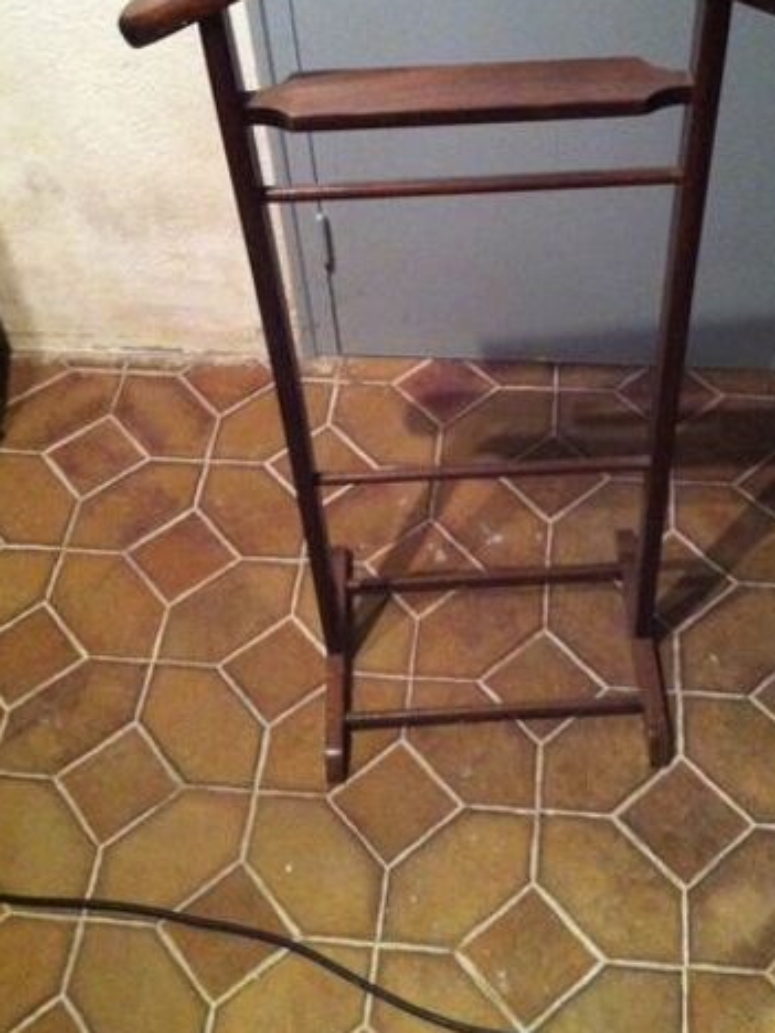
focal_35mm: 48
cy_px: 370
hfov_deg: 30.2
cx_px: 455
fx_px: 1433
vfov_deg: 39.3
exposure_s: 1/15
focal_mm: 3.85
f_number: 2.8
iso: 640
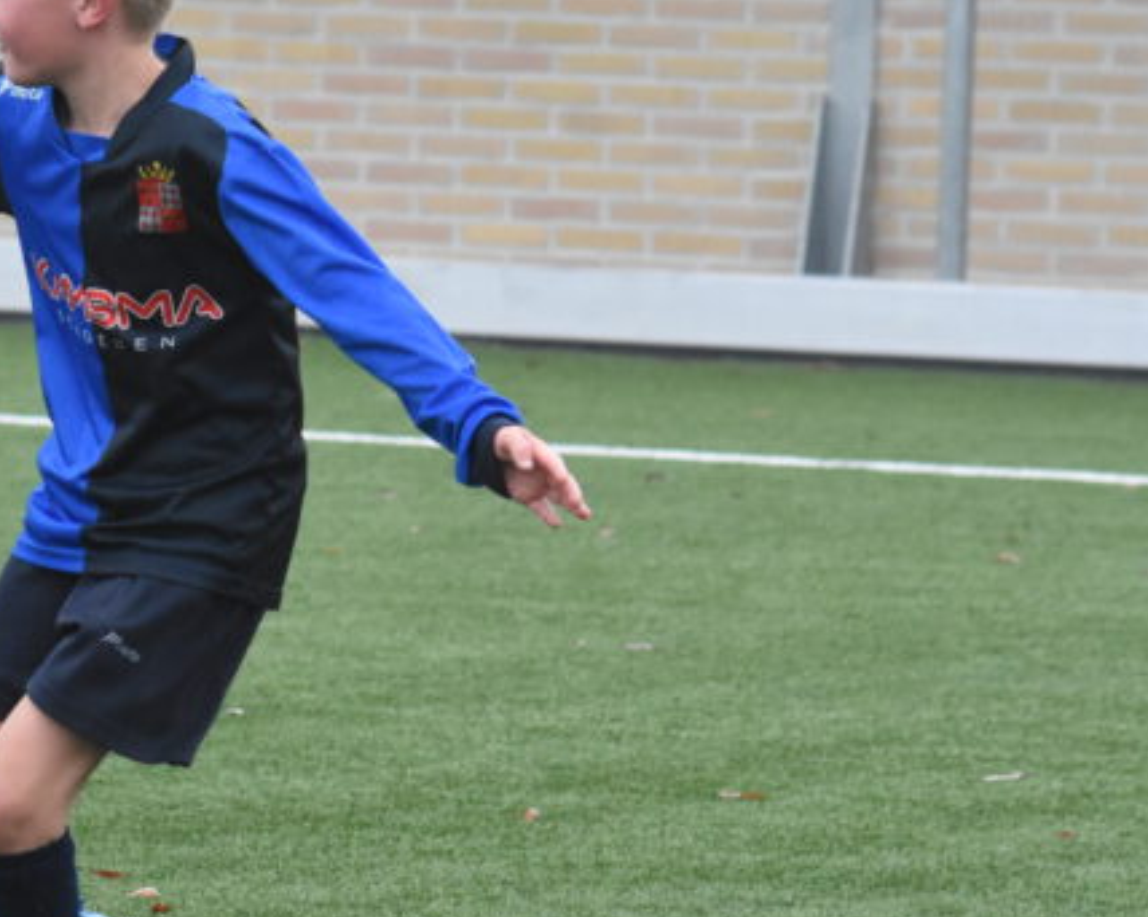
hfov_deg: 4.4
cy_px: 390
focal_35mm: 438
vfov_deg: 3.5
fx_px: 14875
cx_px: -75
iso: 3200
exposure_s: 1/1000
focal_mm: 130
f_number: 8
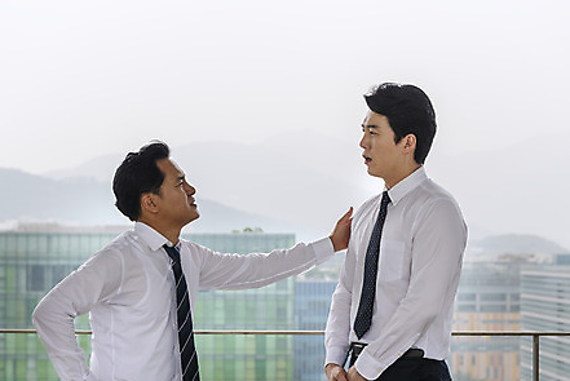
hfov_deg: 21.4
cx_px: 279
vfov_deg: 14.4
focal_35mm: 95
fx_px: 1506
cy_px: 239
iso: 400
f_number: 5.6
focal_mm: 70
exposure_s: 1/2000
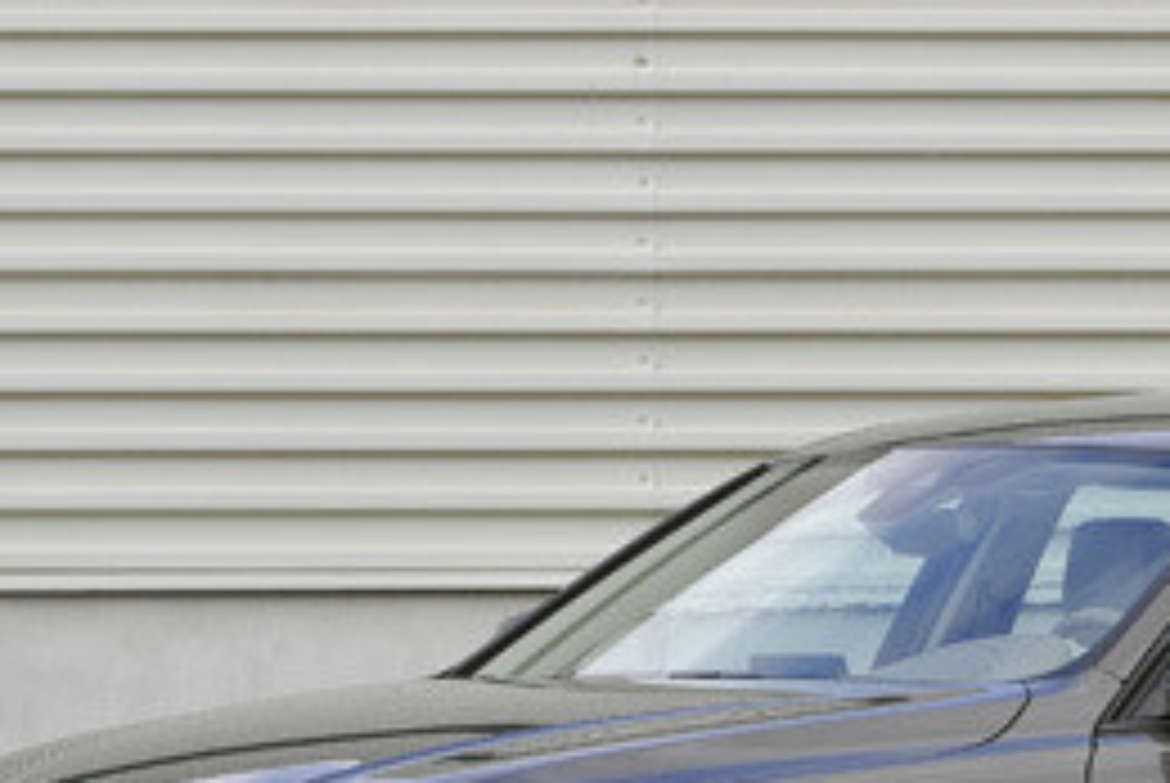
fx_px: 14348
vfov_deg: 3.1
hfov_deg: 4.7
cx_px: 1048
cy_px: 536
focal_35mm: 441
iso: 200
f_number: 8
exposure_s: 1/125
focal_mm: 116
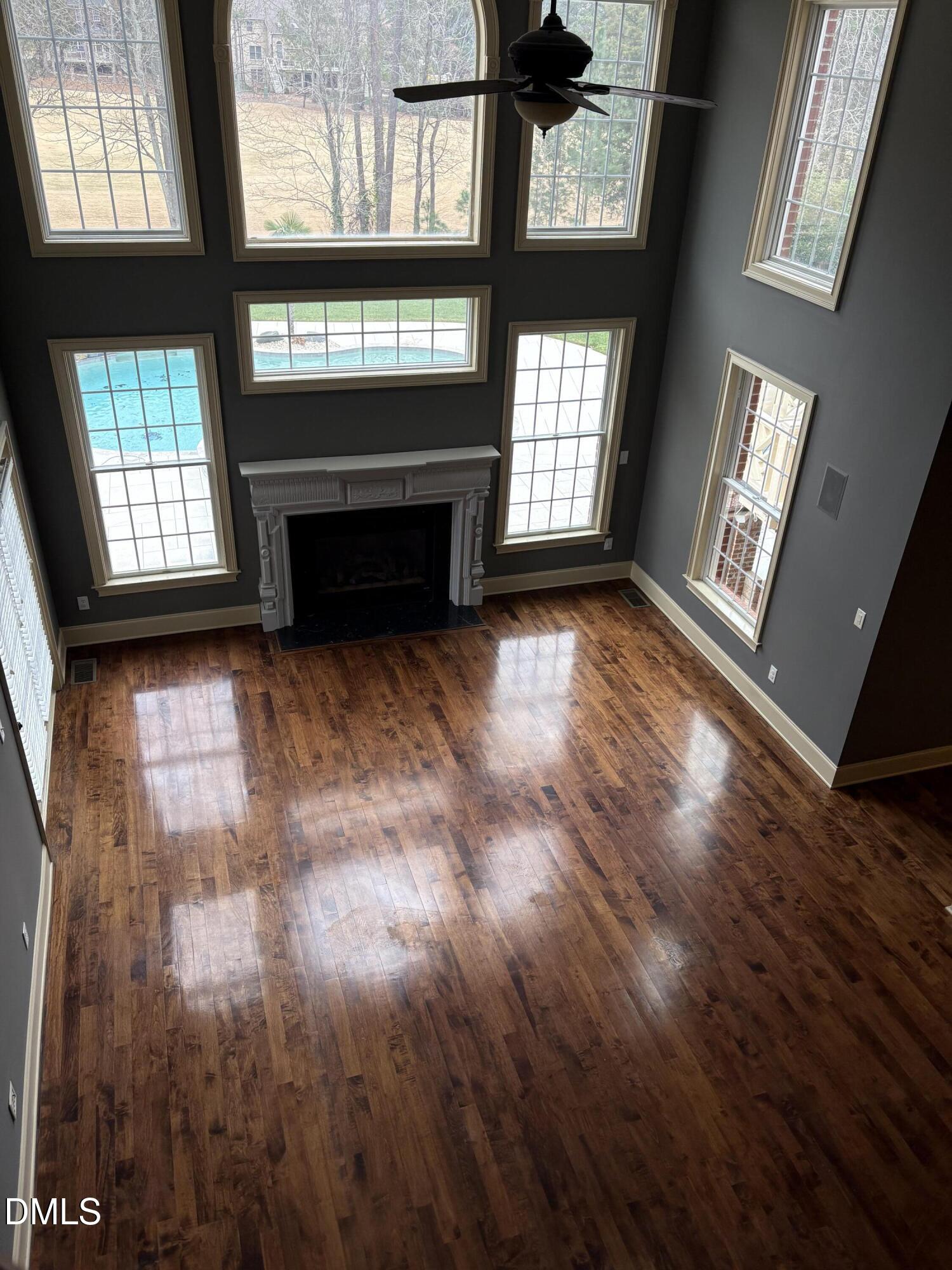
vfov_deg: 67.3
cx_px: 476
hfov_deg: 53.1
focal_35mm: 26
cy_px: 635
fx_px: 953
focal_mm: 5.96
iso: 100
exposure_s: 1/216
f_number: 1.6
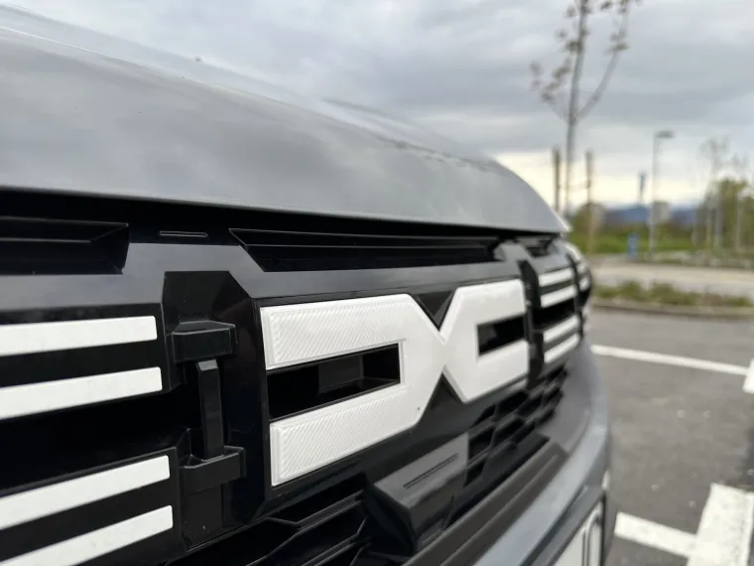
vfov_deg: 56.8
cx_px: 377
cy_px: 283
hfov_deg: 71.6
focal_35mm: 24
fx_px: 523
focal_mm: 6.86
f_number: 1.78
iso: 80
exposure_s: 1/555
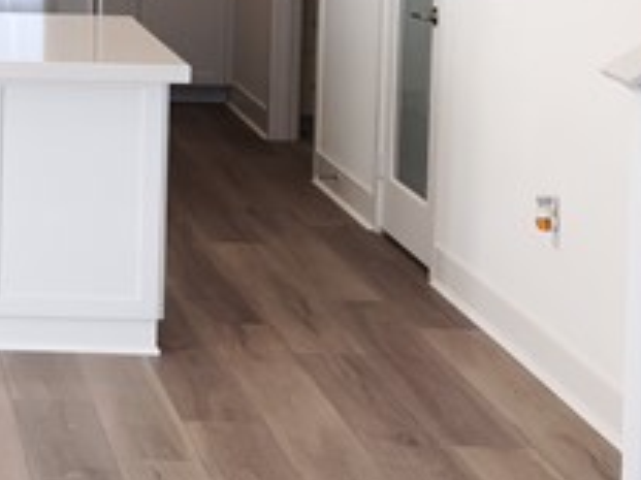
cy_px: -146
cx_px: -155
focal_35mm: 114
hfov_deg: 16.5
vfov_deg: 12.6
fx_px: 2110
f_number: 1.8
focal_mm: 5.4
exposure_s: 1/120
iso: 20
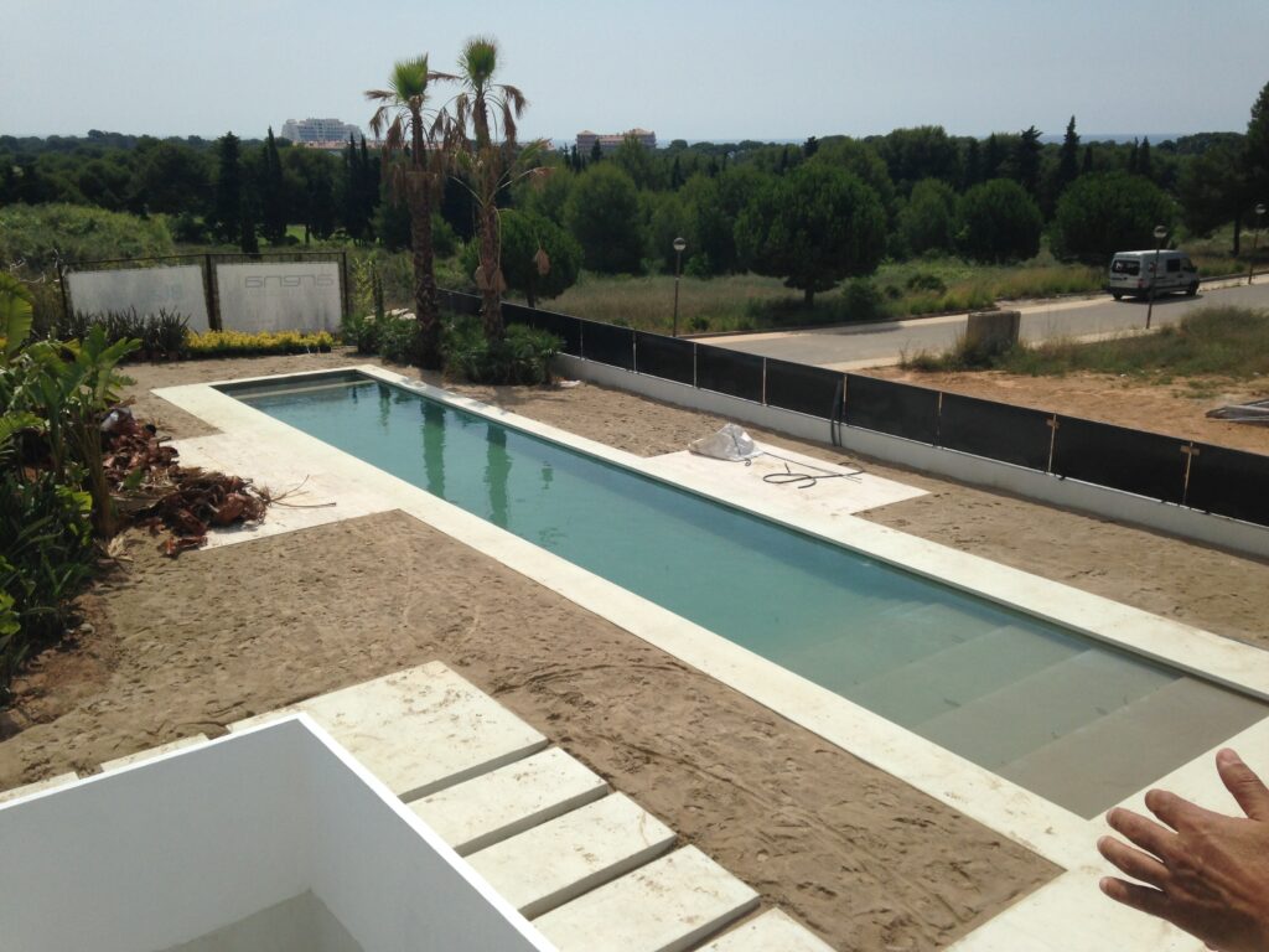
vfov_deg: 42.9
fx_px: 1210
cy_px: 476
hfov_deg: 55.4
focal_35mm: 33
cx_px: 634
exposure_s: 1/3876
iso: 50
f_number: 2.4
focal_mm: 4.13
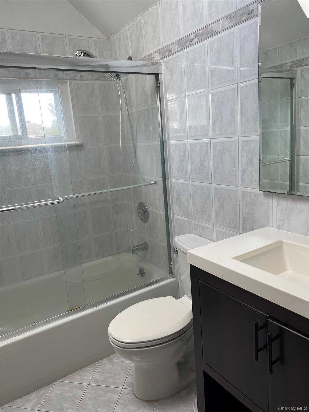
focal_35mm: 26
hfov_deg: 53.1
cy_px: 206
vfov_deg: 67.3
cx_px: 154
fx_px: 309
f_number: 1.5
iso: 32
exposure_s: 1/121
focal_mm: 5.7
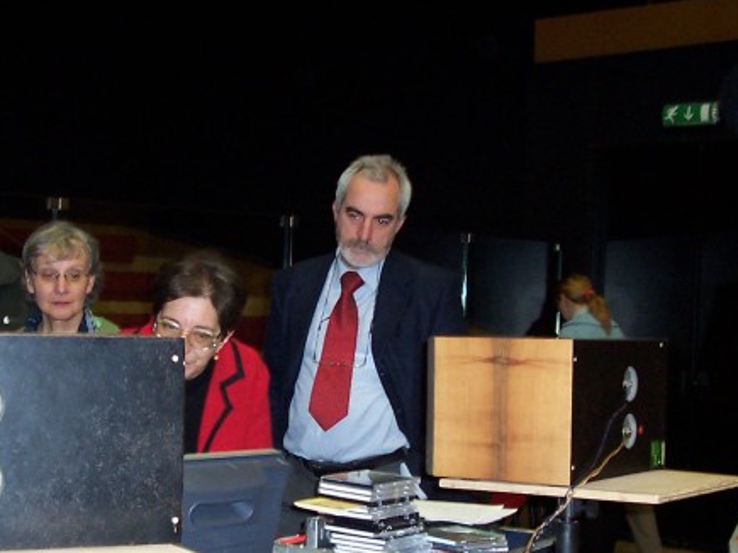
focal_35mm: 68
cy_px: 387
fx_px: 1449
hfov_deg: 28.5
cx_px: 322
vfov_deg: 21.5
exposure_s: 1/60
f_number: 2.8
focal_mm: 5.6
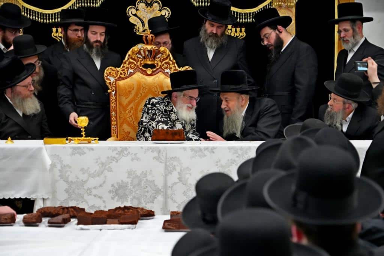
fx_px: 1365
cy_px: 128
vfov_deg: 10.7
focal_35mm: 128
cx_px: 192
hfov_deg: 16.0
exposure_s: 1/250
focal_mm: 128
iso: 5000
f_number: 6.3
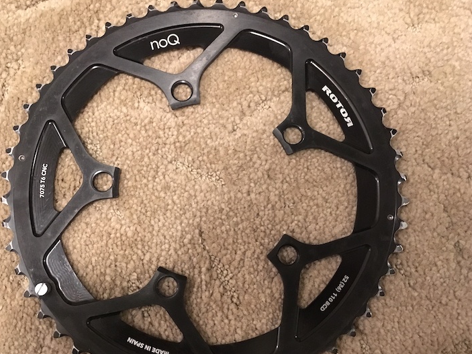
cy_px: 197
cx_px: 219
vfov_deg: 42.9
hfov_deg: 55.3
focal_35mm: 33
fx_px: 450
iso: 320
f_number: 2.2
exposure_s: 1/15
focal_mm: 4.15
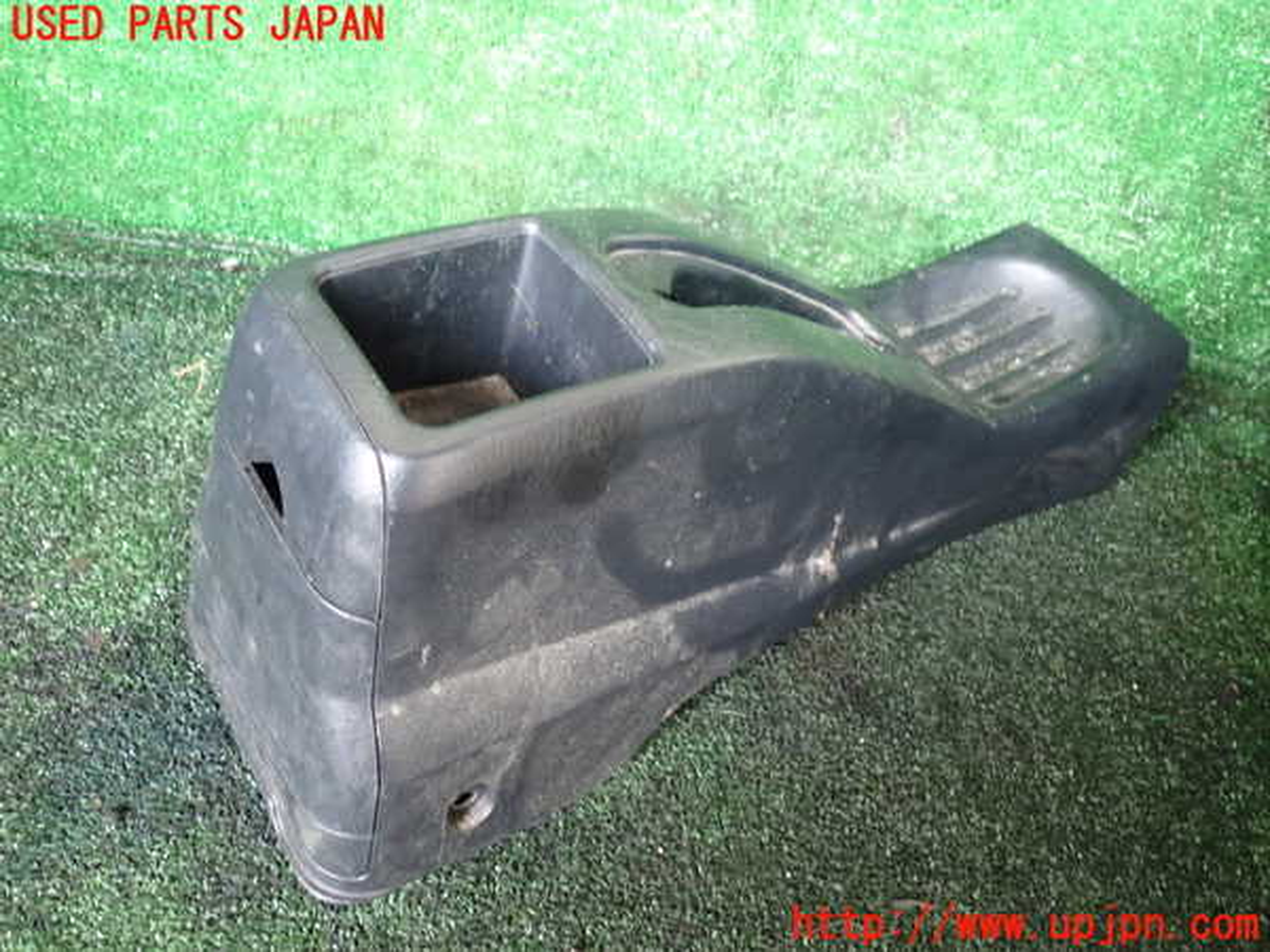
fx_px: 1101
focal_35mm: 30
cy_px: 476
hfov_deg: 60.0
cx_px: 635
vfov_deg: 46.8
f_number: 2.3
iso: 640
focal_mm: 5.4
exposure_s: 1/30
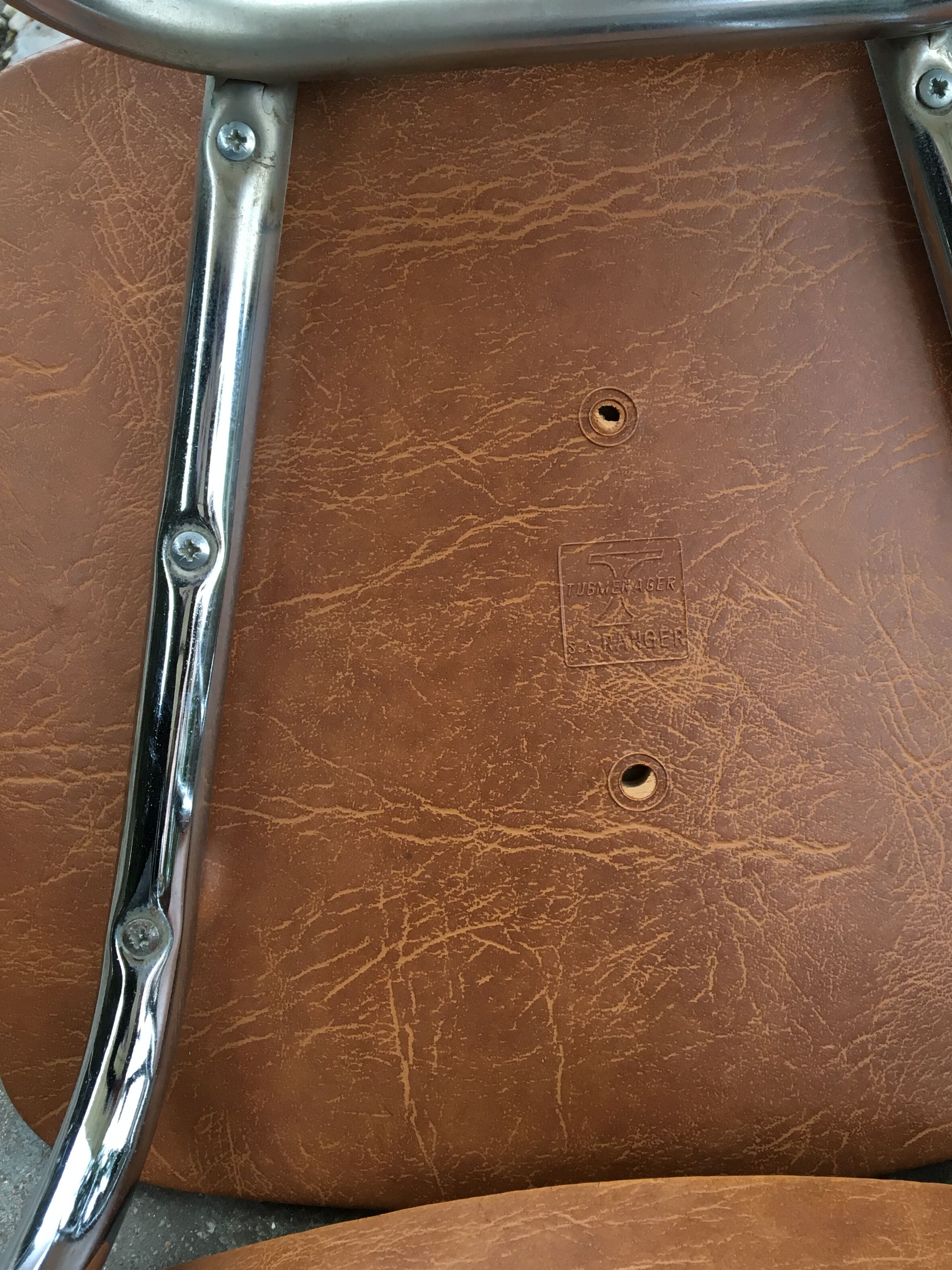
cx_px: 605
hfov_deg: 38.4
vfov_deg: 50.0
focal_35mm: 37
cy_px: 546
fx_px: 1357
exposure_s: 1/33
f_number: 2.2
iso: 32
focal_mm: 4.15
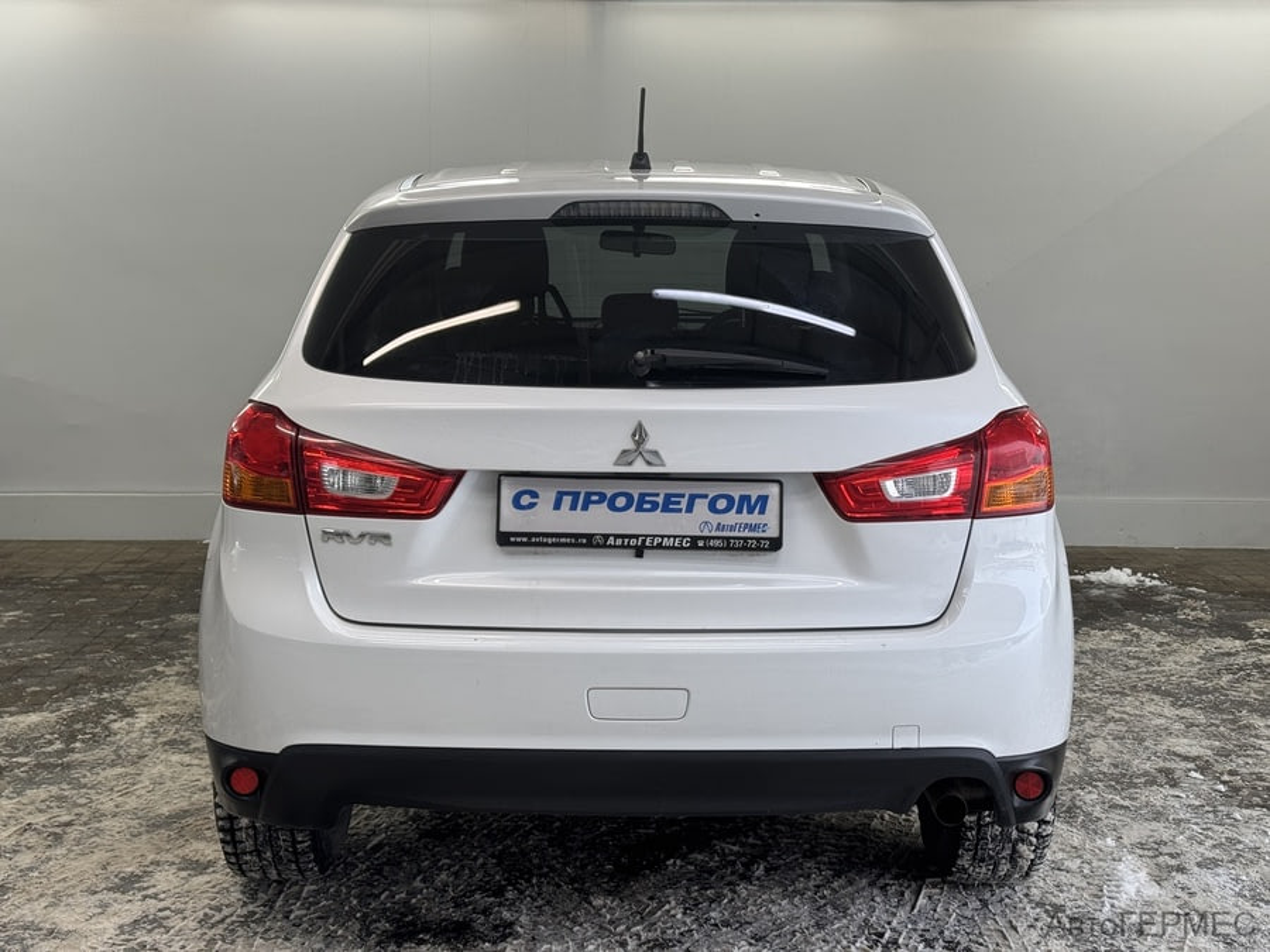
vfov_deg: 30.3
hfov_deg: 39.7
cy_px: 476
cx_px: 635
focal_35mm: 48
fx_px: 1761
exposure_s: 1/195
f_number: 1.78
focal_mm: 6.76
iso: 50
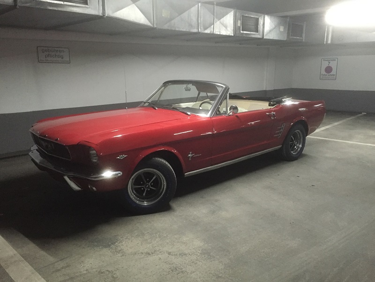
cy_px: 141
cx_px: 188
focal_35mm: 29
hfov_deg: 61.7
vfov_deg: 48.2
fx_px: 314
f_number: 2.2
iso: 320
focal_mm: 4.15
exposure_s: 1/15
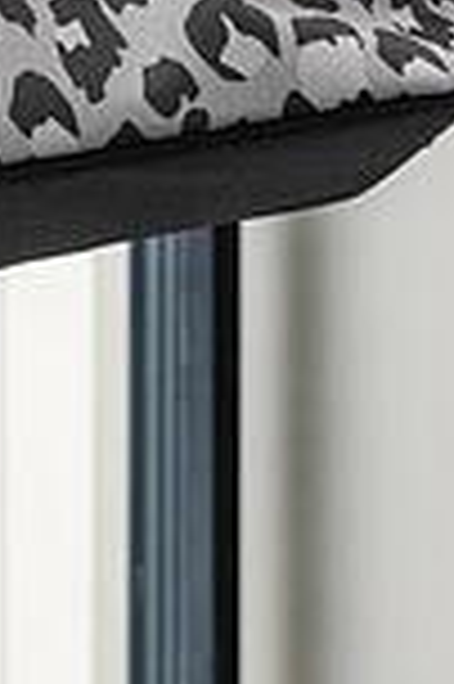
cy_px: -853
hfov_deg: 5.9
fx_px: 4228
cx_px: -571
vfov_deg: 8.6
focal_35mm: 223
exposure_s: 1/250
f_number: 5.6
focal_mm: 39
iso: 1250
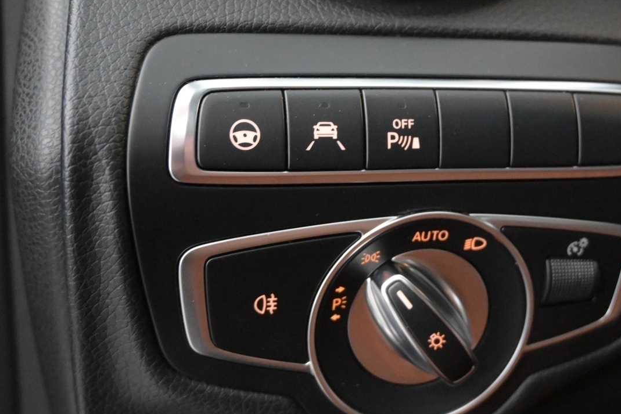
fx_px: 882
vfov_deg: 26.4
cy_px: 205
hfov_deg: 38.5
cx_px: 400
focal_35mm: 51
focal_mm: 22.5
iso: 8000
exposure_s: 1/40
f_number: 4
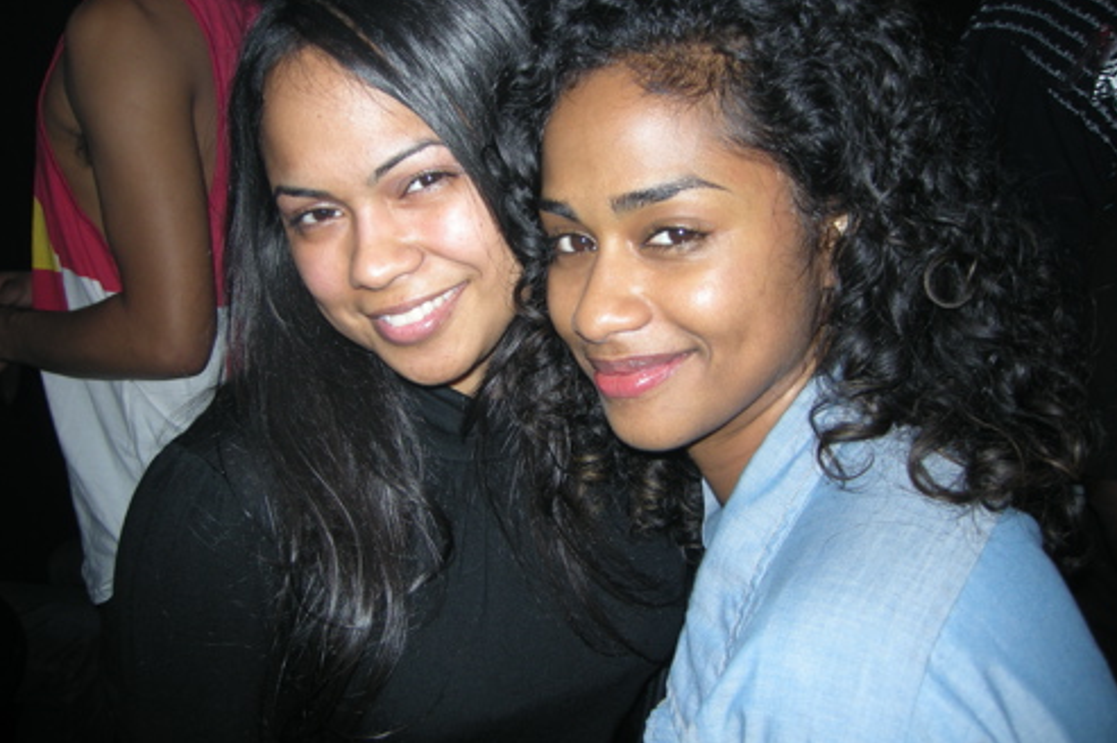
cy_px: 339
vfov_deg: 35.0
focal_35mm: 38
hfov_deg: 50.7
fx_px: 1178
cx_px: 557
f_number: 2.7
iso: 64
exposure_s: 1/60
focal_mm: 7.5
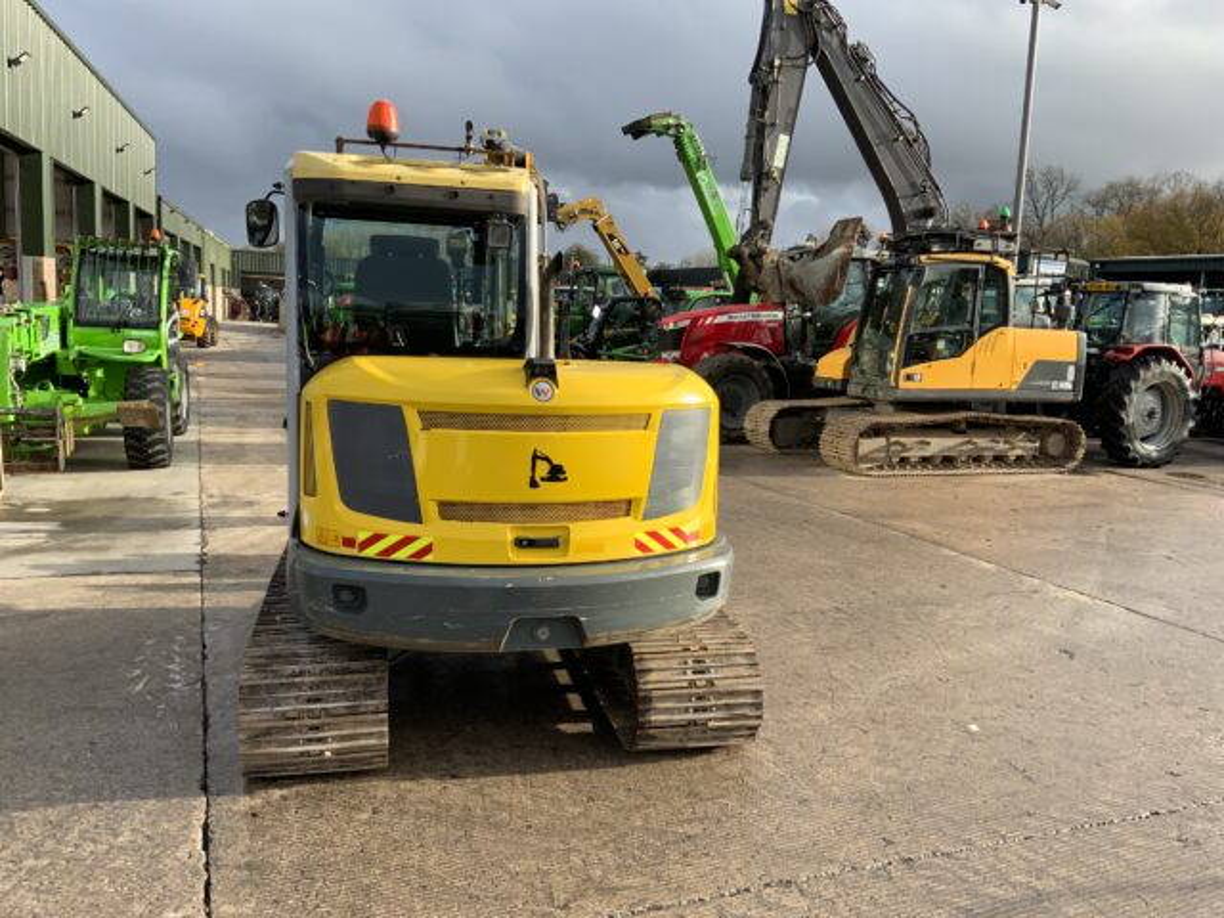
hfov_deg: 61.7
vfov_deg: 48.2
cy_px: 459
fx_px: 1025
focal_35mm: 29
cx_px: 612
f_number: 1.8
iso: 16
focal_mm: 3
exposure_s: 1/728
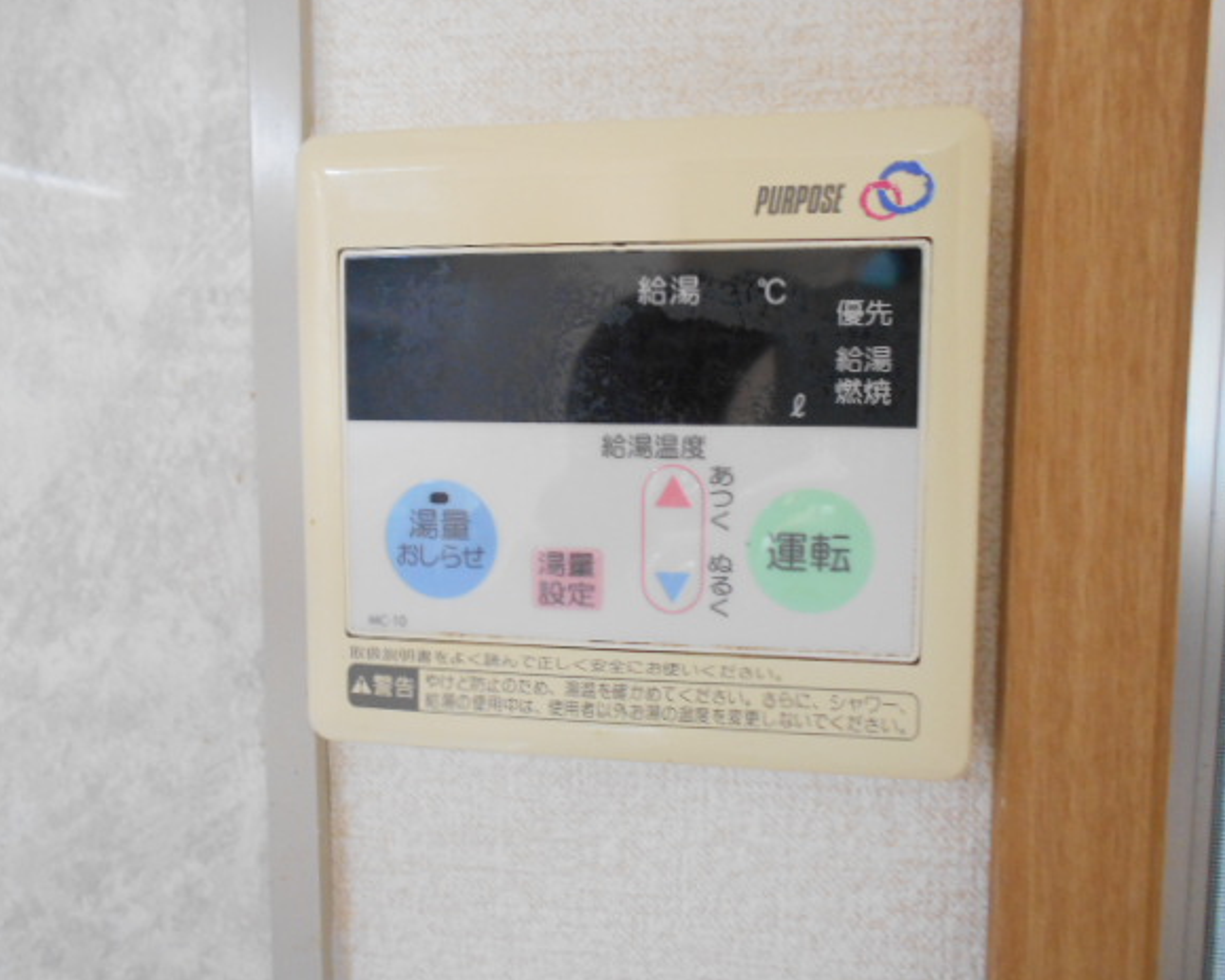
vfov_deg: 51.5
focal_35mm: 28
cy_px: 475
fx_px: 1015
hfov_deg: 62.2
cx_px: 629
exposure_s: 1/20
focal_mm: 4.6
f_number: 3.2
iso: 400
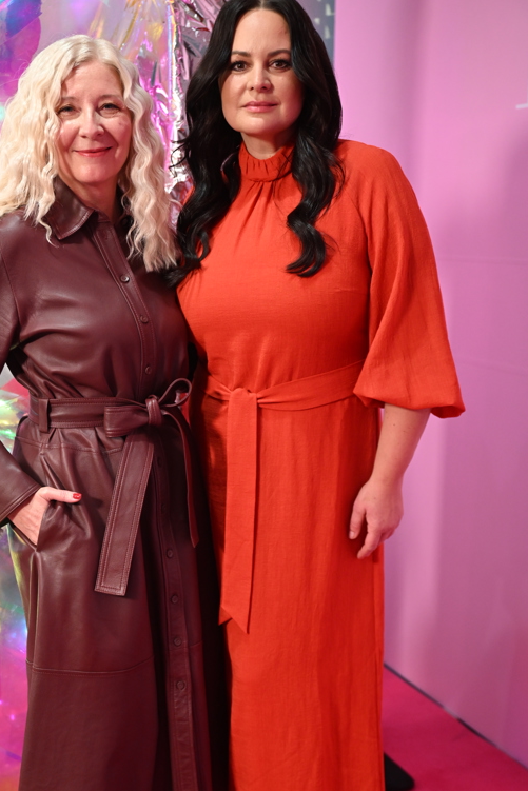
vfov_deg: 38.6
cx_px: 183
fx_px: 1121
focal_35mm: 51
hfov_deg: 26.4
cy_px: 492
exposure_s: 1/250
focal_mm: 37
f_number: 2.8
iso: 1250
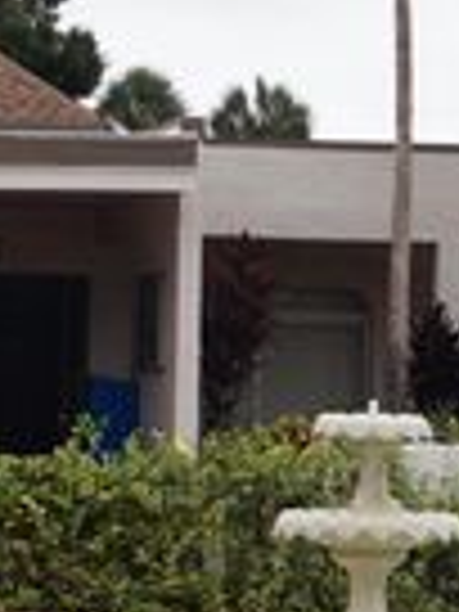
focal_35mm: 159
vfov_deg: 12.4
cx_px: 176
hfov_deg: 9.3
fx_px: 2811
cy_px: 169
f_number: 9
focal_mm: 30
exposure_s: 1/125
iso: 100
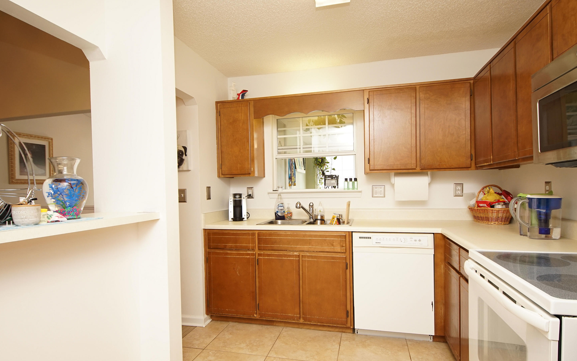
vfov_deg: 62.1
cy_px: 199
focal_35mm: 19
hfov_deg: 88.0
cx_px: 291
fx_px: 299
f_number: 4.5
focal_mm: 12
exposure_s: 1/60
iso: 640
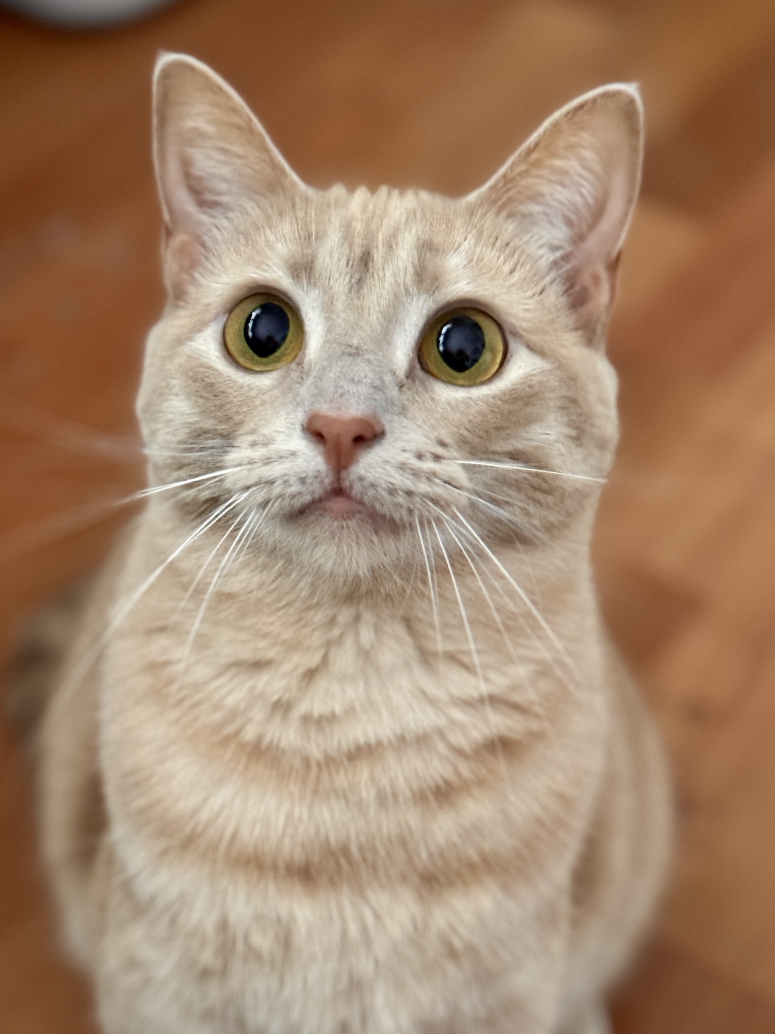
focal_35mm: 48
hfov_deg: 30.3
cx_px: 388
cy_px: 517
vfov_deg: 39.7
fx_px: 1433
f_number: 1.78
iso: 800
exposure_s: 1/25
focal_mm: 6.86
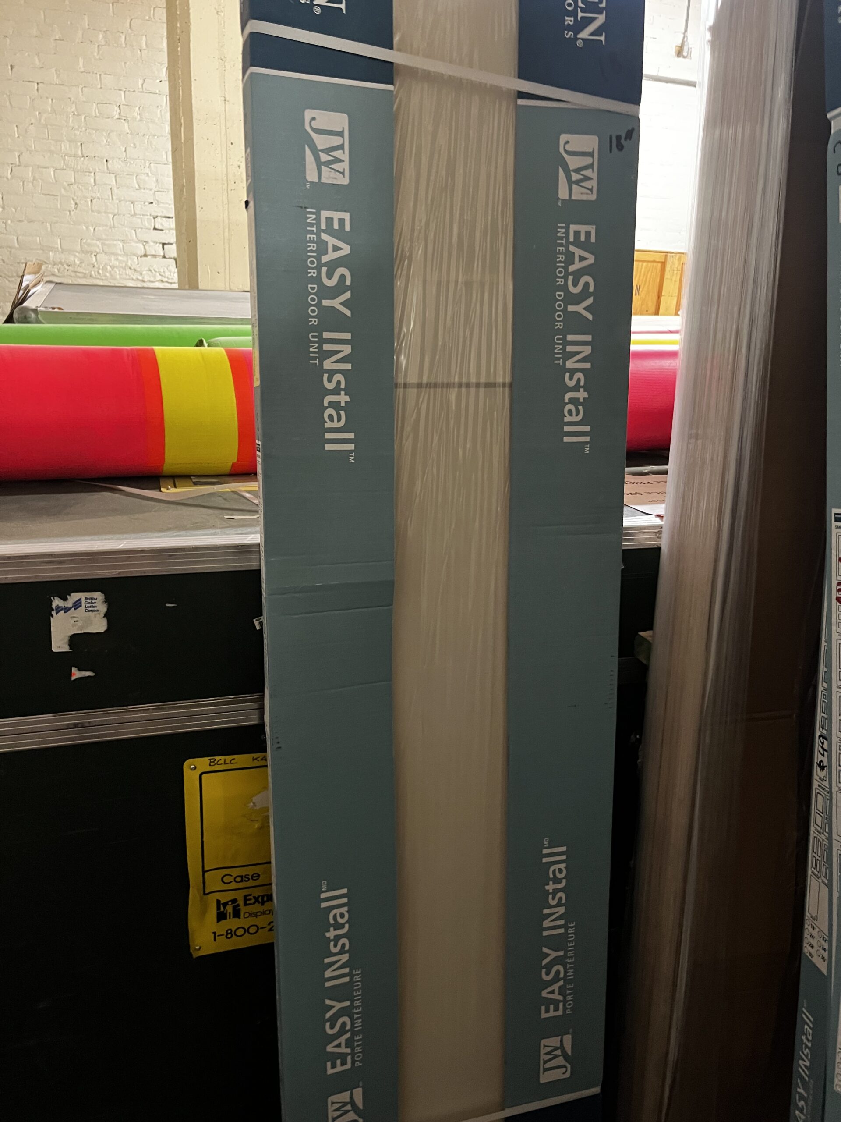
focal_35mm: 26
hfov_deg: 53.1
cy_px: 561
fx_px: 842
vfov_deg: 67.3
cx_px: 420
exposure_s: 1/33
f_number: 1.6
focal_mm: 5.1
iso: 640
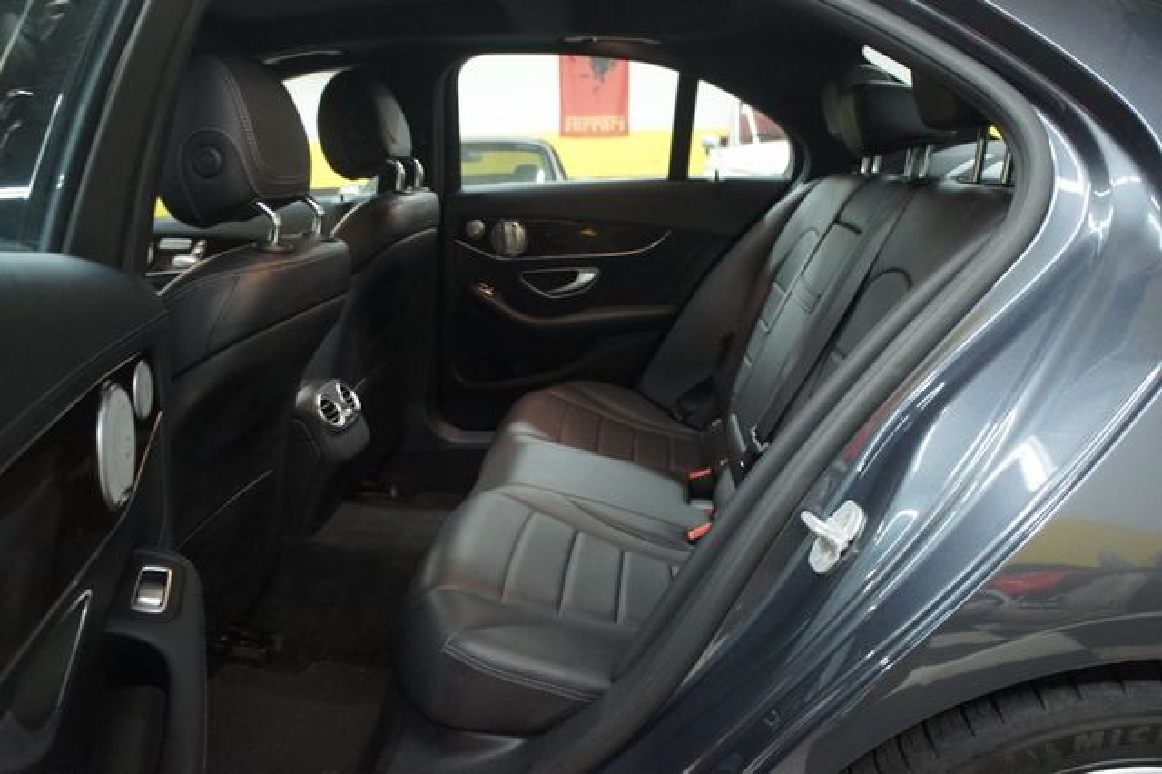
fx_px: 871
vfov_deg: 47.9
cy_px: 387
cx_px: 581
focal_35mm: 27
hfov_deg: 67.4
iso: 1600
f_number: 3.5
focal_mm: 18
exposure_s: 1/30
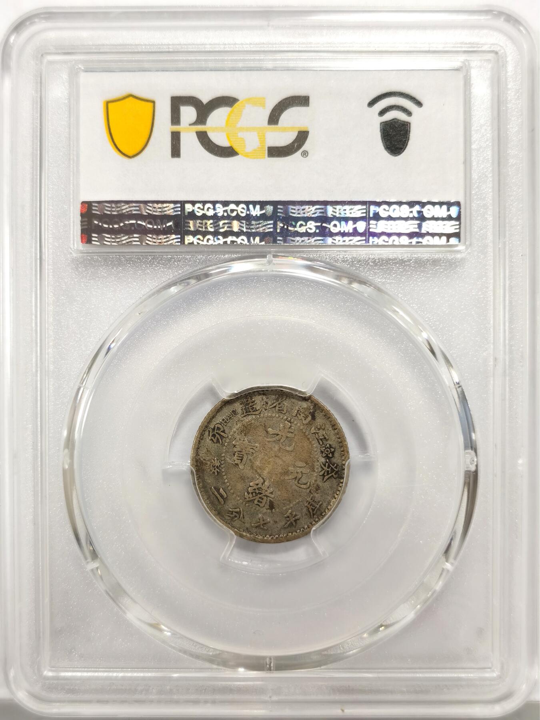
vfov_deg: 35.5
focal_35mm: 54
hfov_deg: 27.0
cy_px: 360
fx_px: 1123
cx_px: 270
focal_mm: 5.56
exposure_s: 1/100
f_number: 16
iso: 125
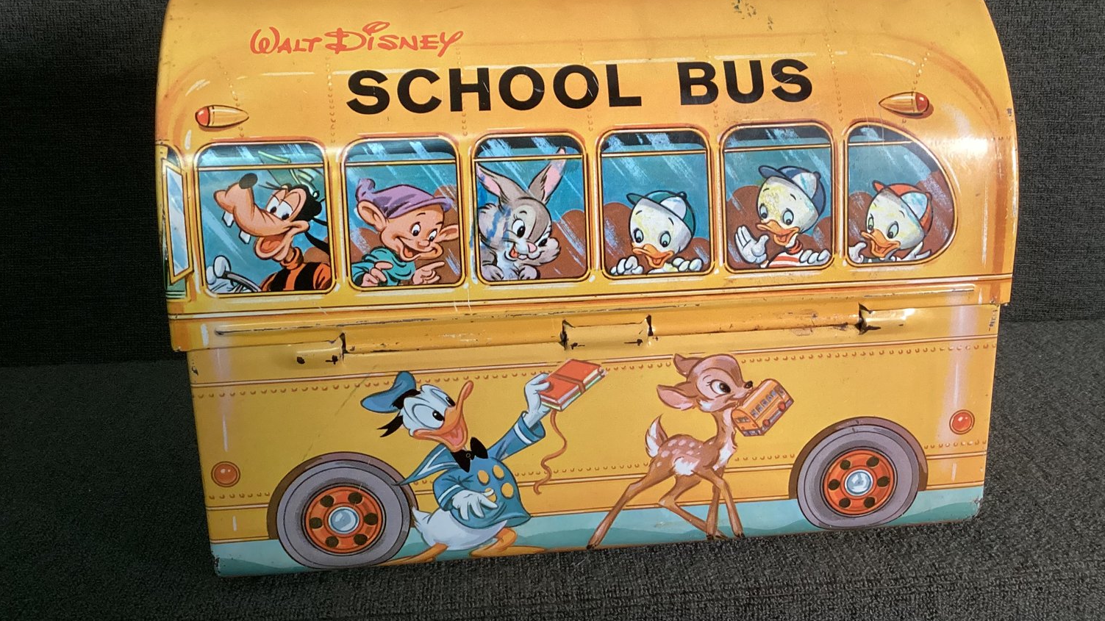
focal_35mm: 34
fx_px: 996
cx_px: 553
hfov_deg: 58.0
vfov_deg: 34.4
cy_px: 230
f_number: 2.4
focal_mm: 3.3
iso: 250
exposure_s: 1/60
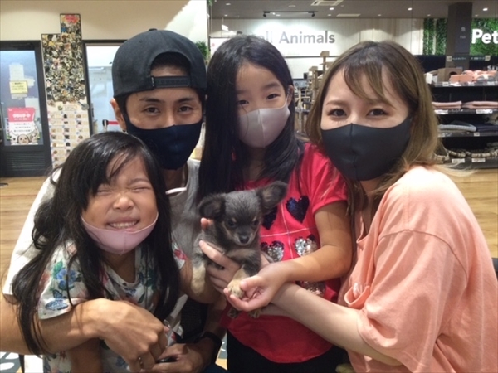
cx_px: 249
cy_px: 186
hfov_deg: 58.4
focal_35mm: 31
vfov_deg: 45.4
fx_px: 446
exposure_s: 1/30
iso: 100
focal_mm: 3.3
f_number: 2.4
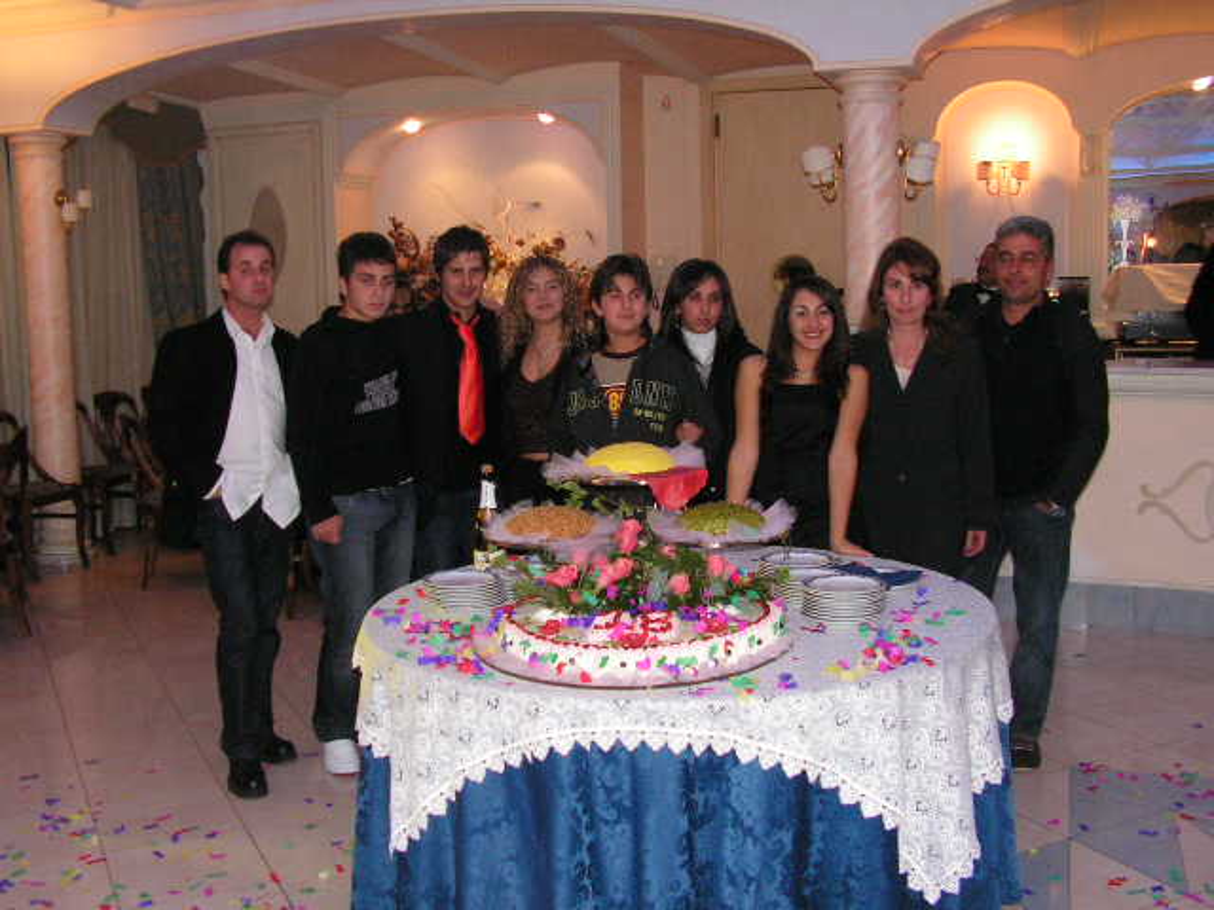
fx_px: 1333
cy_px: 455
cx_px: 607
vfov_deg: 37.7
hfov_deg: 49.0
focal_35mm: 38
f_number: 3.2
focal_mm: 6.4
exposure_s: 1/40
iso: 200
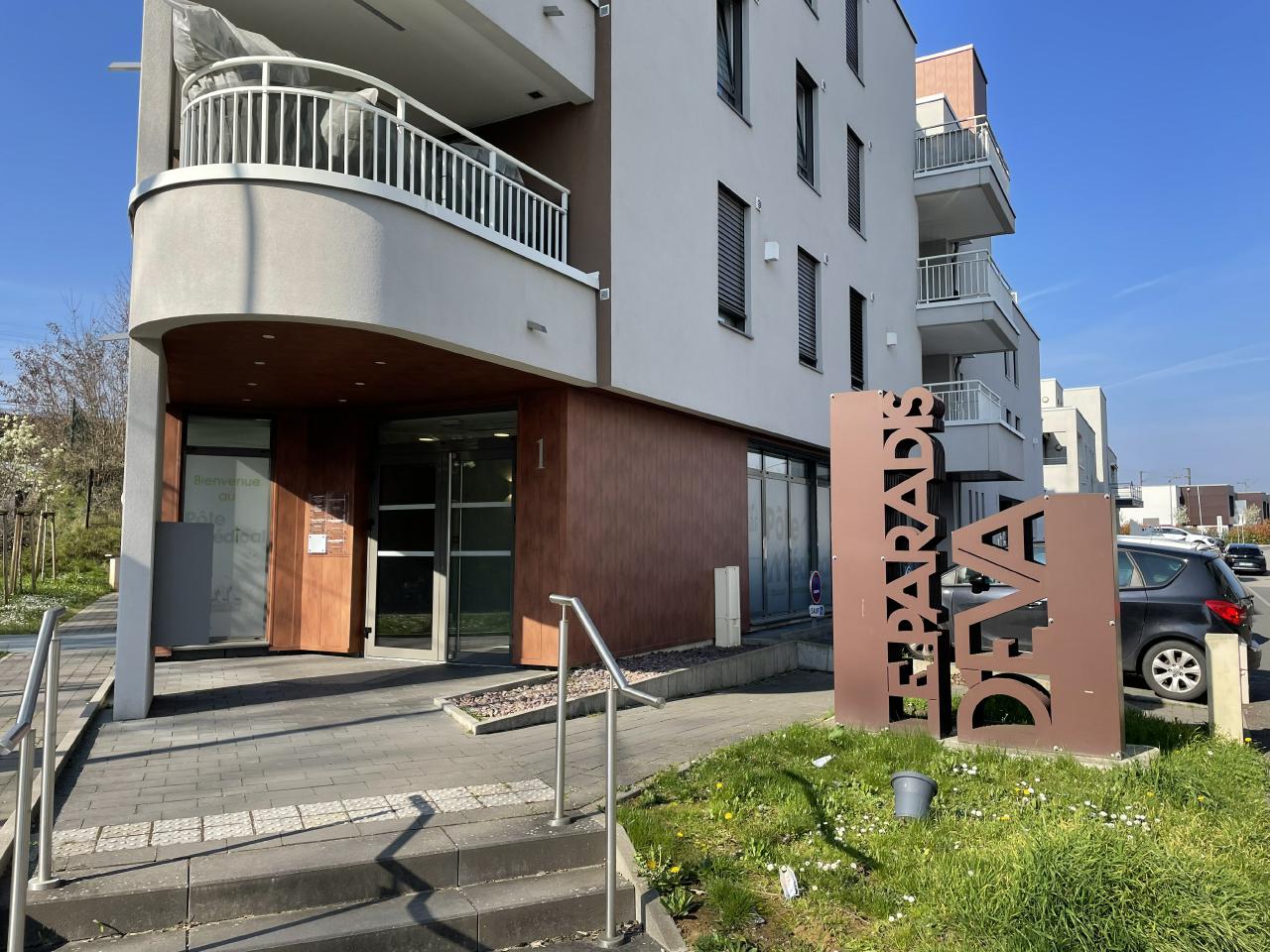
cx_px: 635
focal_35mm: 26
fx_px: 954
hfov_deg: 67.3
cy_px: 476
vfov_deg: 53.1
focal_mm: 4.2
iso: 32
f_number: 1.6
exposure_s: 1/1855
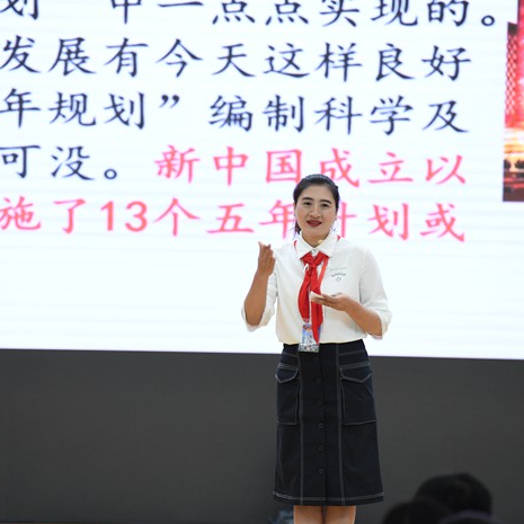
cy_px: 262
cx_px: 237
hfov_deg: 6.8
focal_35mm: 256
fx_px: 4384
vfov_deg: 6.8
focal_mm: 200
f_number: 4
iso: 2000
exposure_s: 1/160
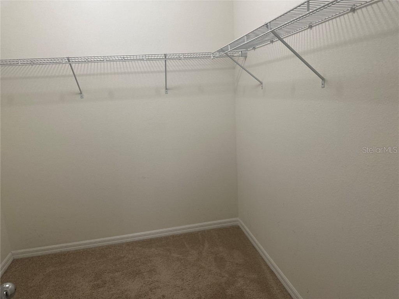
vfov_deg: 56.8
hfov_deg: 71.6
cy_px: 150
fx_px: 277
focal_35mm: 24
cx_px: 200
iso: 200
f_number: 1.78
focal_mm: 6.86
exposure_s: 1/60
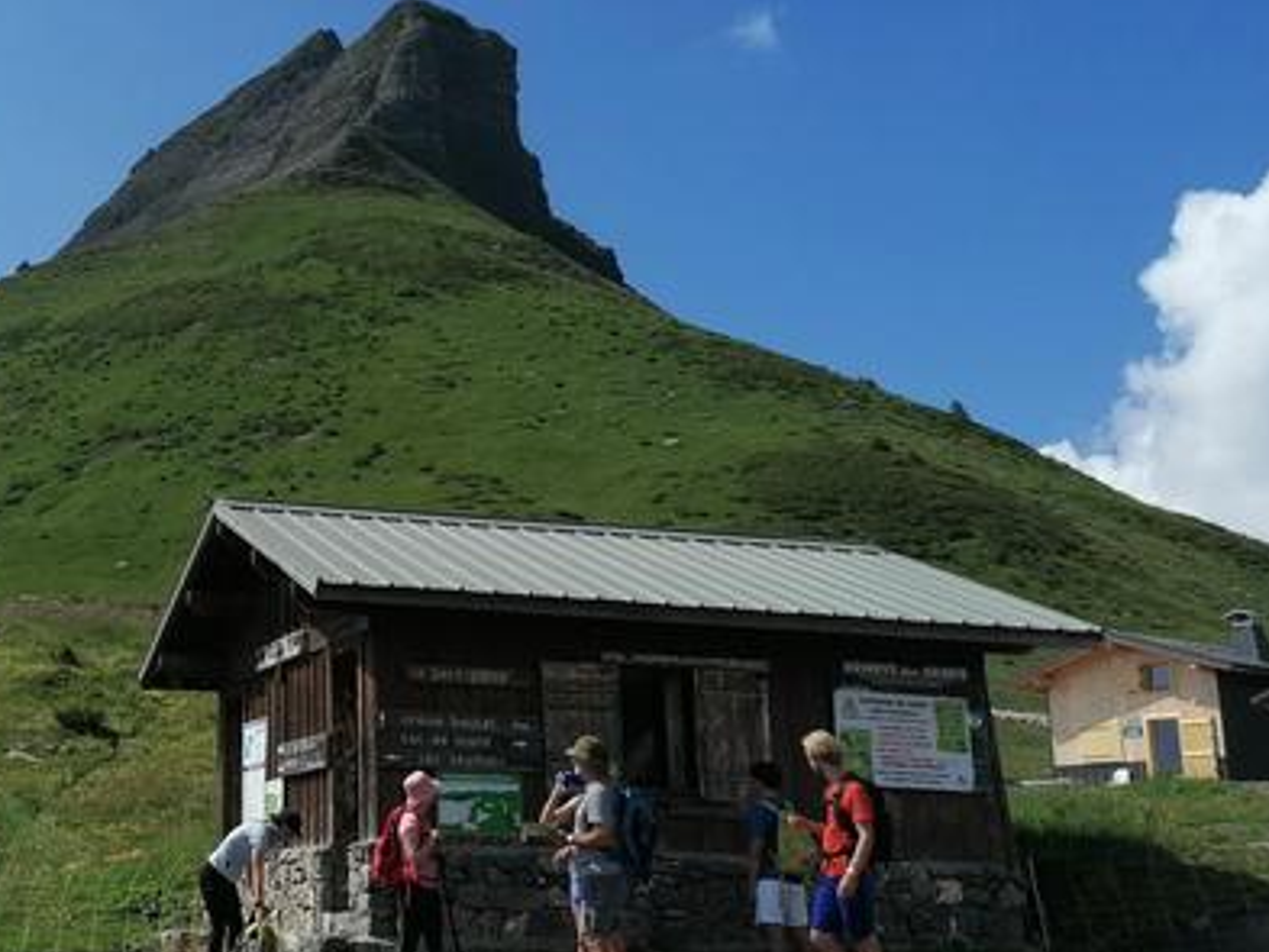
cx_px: 161
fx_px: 2017
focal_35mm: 55
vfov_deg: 26.6
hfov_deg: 33.3
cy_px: 449
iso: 50
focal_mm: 4.75
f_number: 1.8
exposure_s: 1/2410
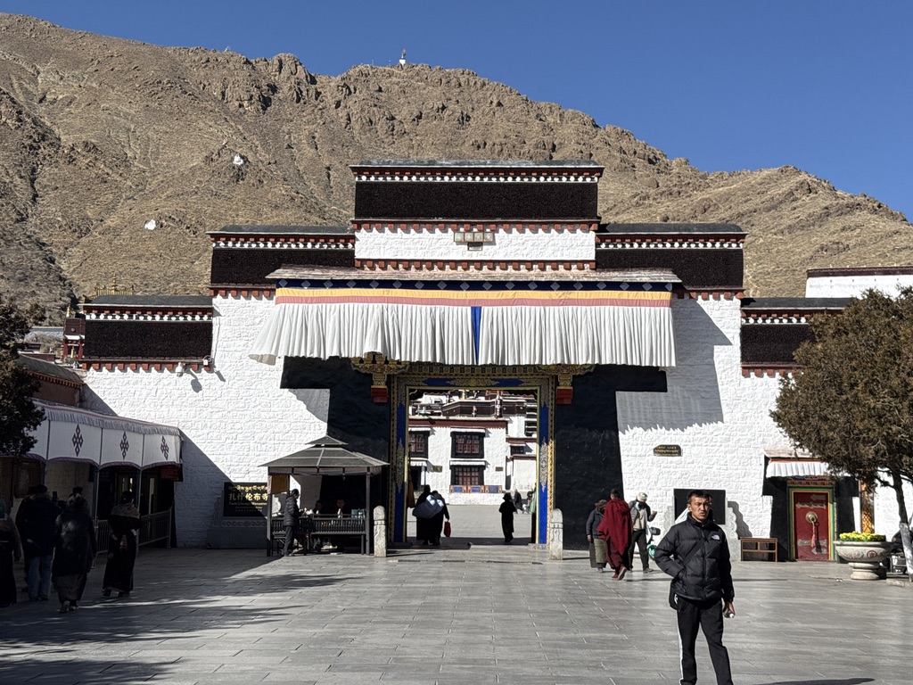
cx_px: 456
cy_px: 342
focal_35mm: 48
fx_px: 1266
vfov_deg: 30.3
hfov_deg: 39.7
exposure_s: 1/7874
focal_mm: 6.76
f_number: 1.78
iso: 64
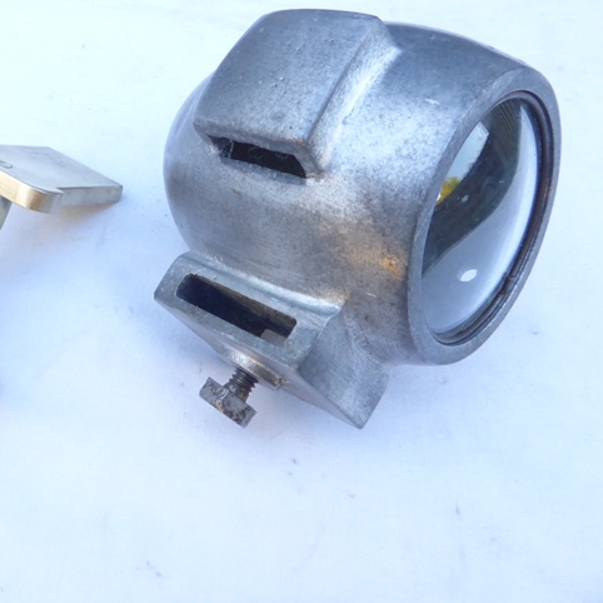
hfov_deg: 48.0
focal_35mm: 33
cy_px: 263
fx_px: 650
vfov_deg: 49.6
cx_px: 155
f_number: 5.6
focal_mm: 4.3
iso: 100
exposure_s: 1/20
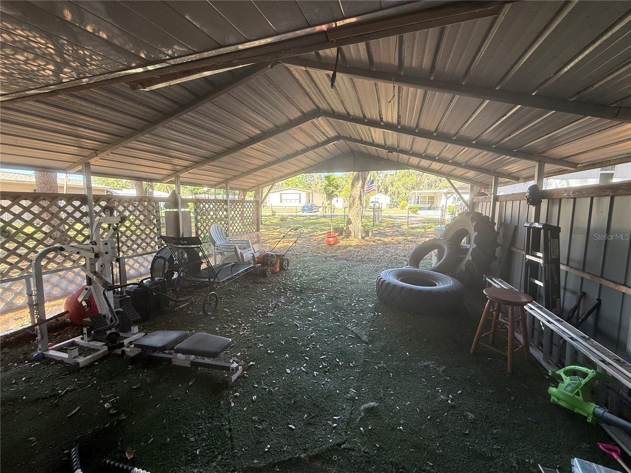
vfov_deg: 85.7
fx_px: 255
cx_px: 316
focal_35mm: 14
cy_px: 236
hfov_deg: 102.1
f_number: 2.2
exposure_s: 1/99
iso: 125
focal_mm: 2.22
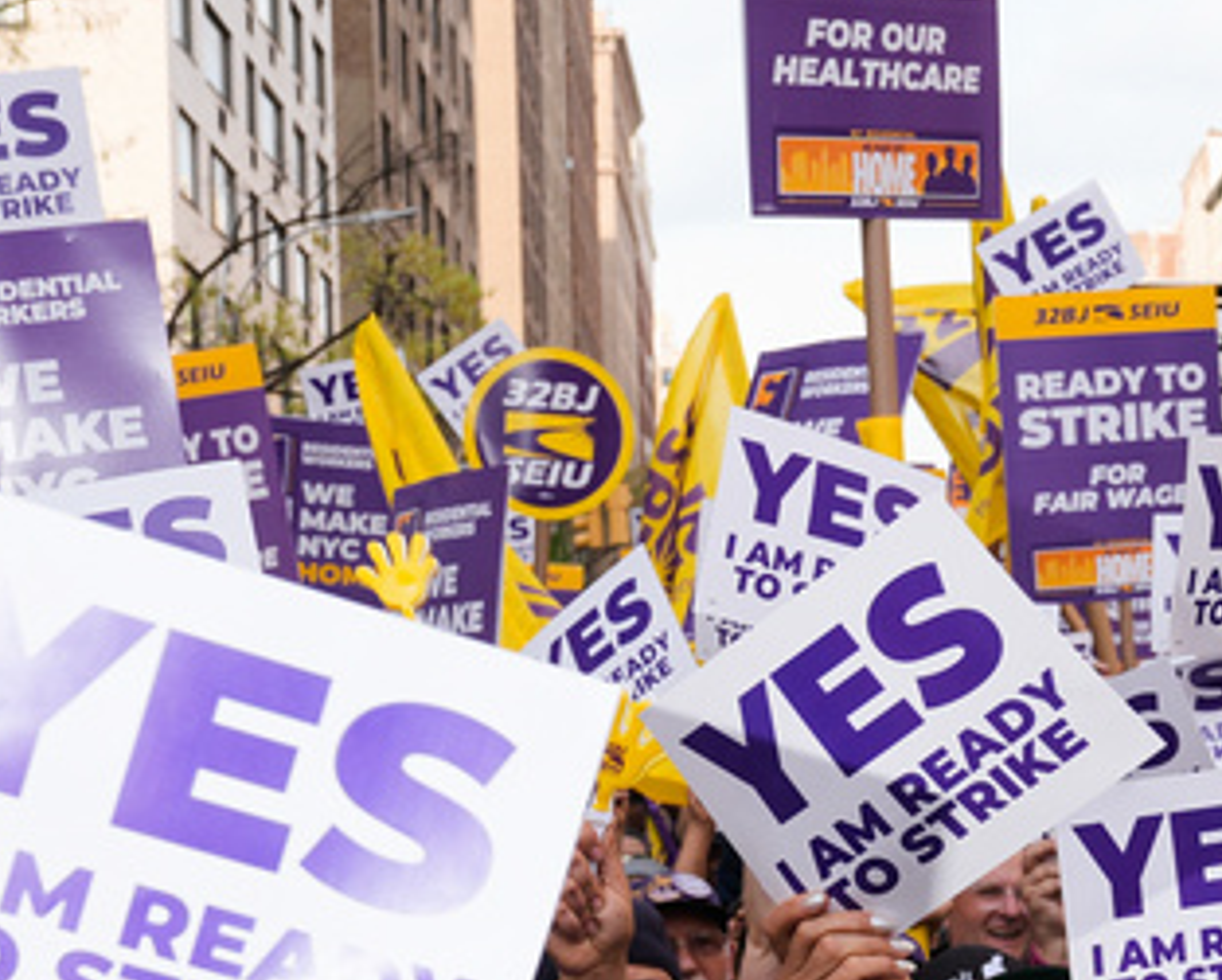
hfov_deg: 19.6
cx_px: 1191
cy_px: 968
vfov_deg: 15.9
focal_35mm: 95
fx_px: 3439
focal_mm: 31
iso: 250
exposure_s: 1/350
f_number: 5.6
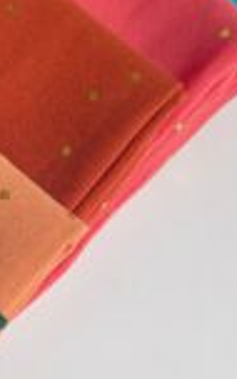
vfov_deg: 11.8
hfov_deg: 7.3
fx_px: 1840
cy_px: 199
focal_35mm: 178
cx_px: -72
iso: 50
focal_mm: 7.5
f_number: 2.2
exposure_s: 1/121
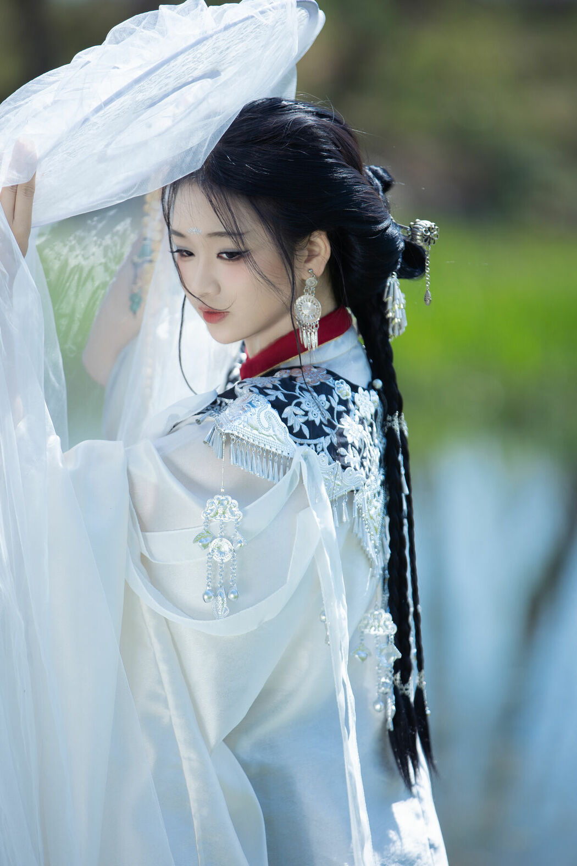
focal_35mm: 200
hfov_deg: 6.9
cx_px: 288
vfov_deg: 10.3
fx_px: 4808
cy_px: 433
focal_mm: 200
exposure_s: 1/1600
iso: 100
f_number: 2.8
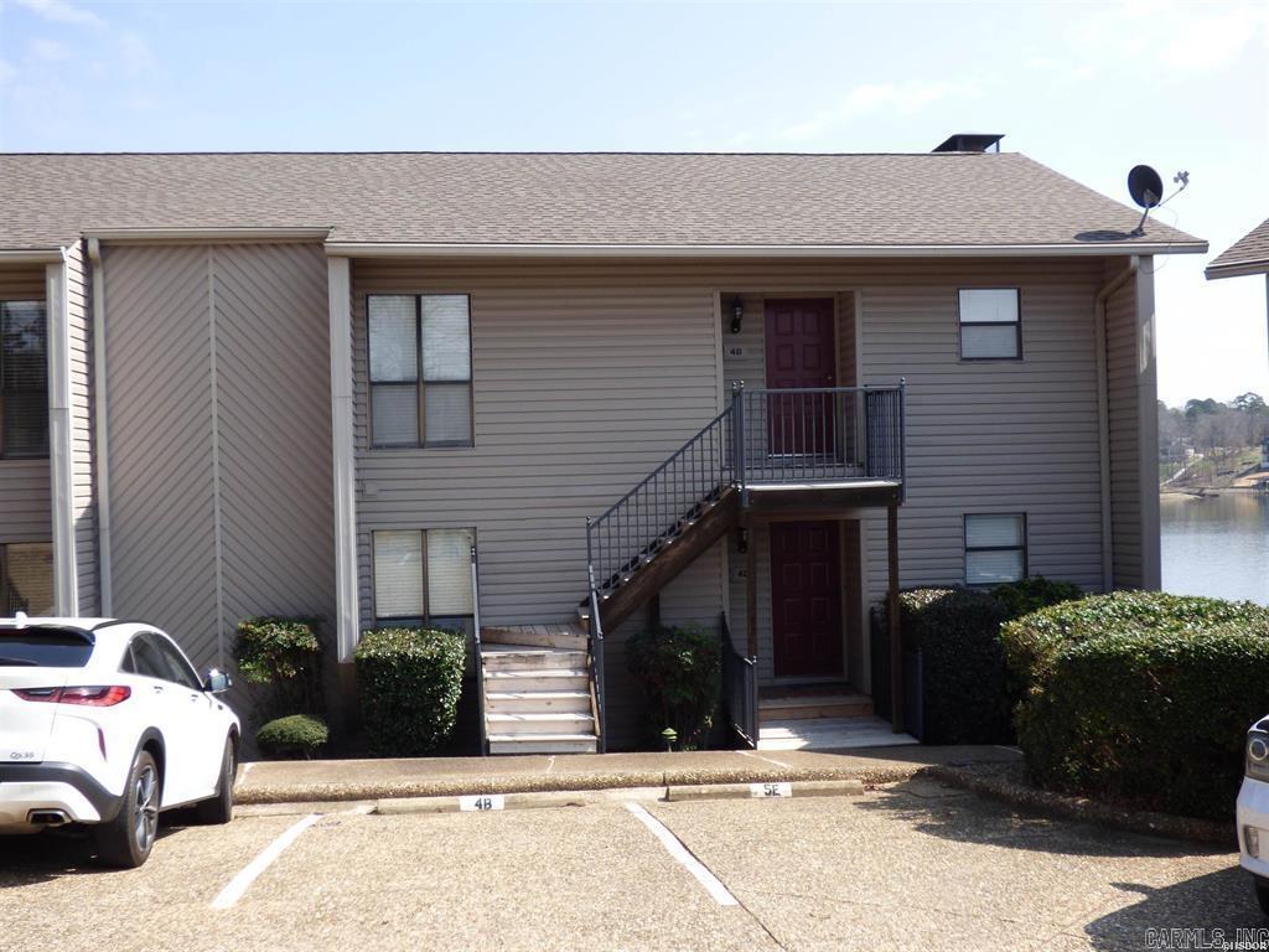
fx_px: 1430
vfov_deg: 36.8
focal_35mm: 39
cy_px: 476
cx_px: 634
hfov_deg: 47.9
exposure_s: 1/500
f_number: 3.5
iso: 100
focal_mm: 6.8
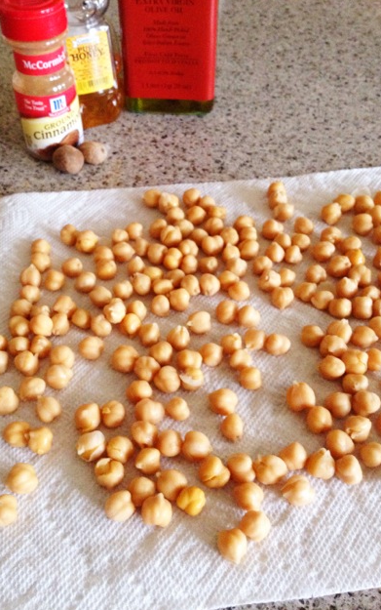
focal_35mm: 38
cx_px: 170
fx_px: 631
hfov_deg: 33.6
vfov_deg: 51.5
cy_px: 310
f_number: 2.4
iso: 400
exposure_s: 1/17
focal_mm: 4.28
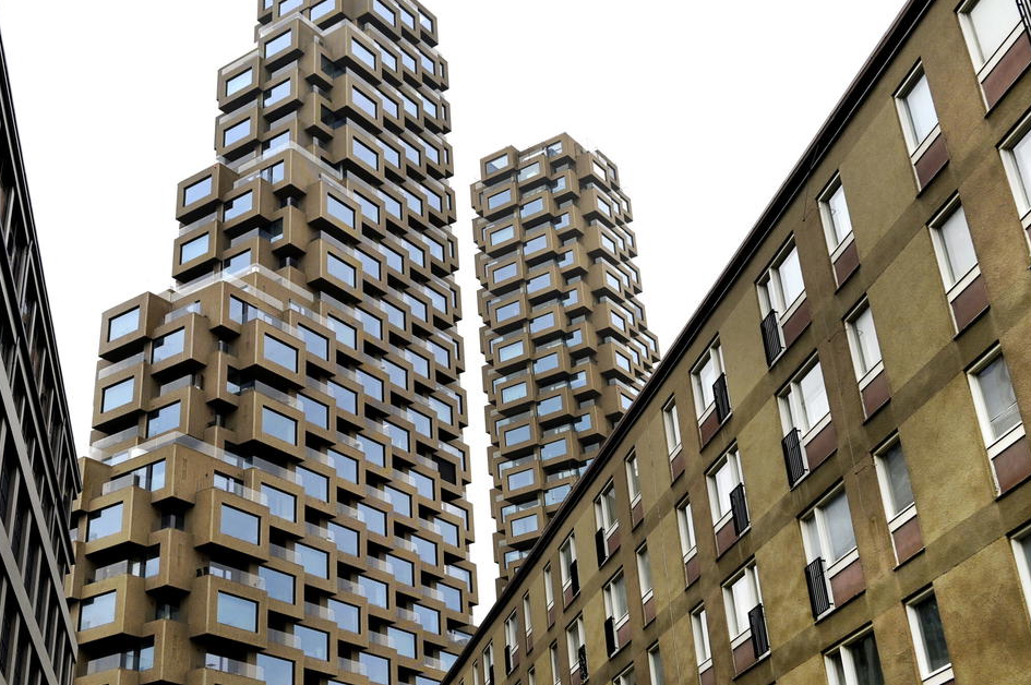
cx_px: 432
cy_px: 281
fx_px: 1345
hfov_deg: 41.8
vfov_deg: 28.5
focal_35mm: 47
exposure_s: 1/400
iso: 900
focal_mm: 37
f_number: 8
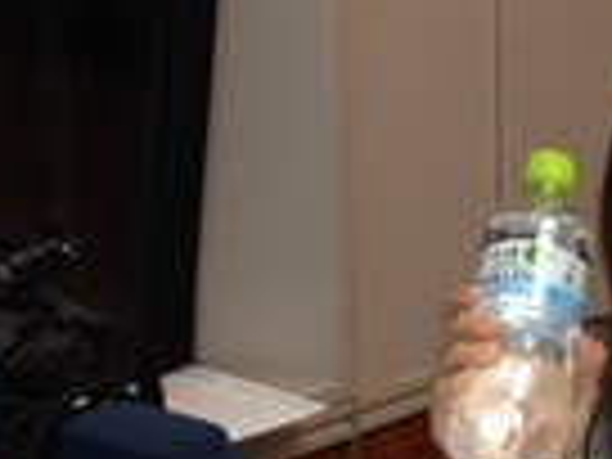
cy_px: 441
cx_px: 783
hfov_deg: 18.8
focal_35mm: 97
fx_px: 1715
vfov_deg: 15.0
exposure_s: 1/20
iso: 80
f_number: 2.4
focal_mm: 4.12
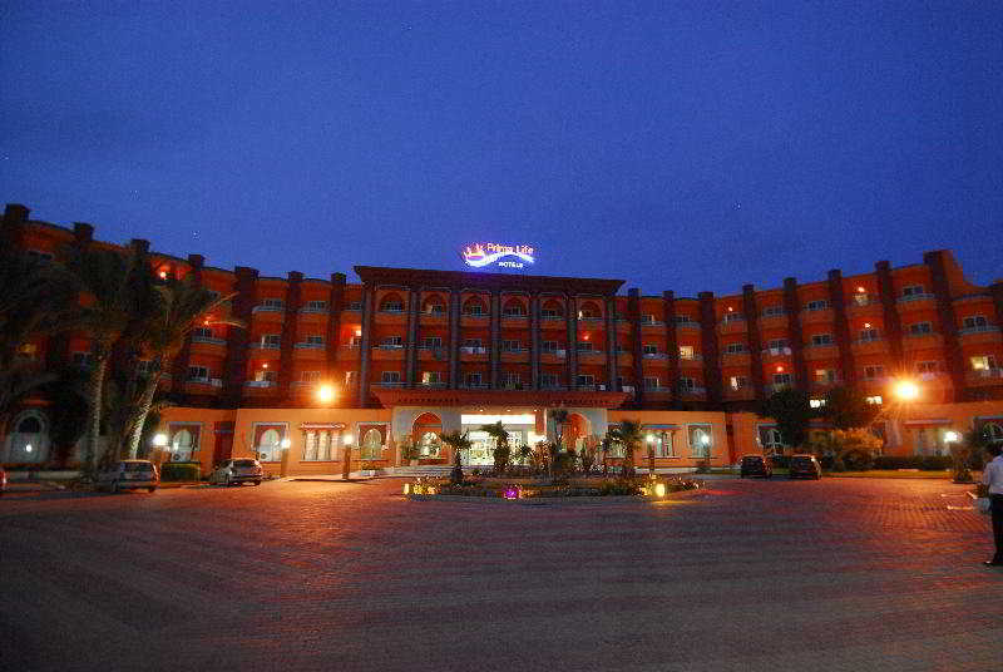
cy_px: 336
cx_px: 502
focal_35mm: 18
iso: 1000
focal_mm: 12
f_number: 4
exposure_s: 1/6
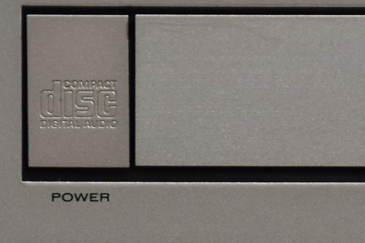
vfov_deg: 2.3
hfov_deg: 3.4
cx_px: 196
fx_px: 6061
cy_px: 427
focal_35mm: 598
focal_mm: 80
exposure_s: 1/125
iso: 400
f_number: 5.6
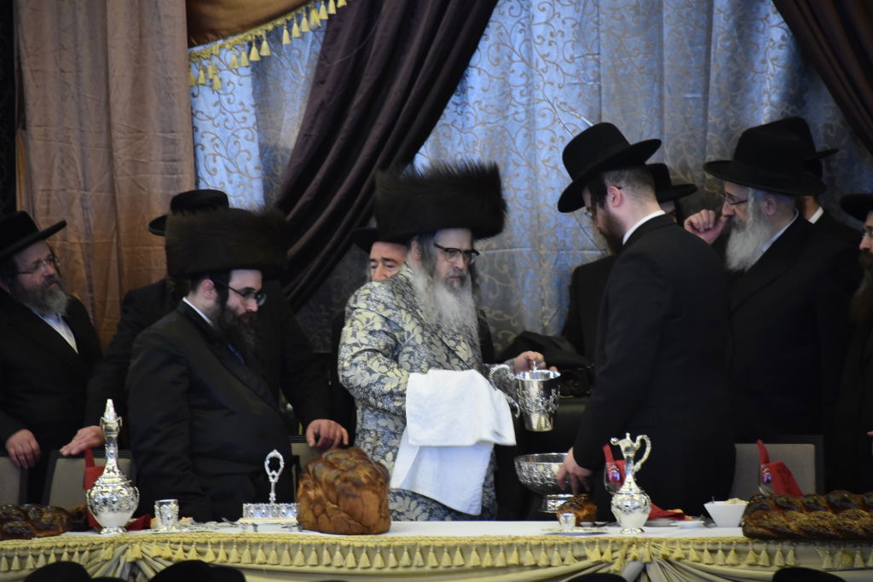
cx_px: 436
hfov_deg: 6.9
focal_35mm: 300
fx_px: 7276
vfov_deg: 4.6
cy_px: 291
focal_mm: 300
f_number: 5.6
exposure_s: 1/80
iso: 4000
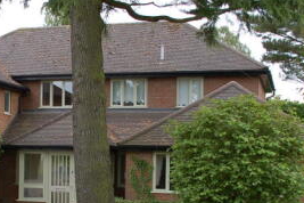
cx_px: 51
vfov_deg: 16.8
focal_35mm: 81
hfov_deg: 24.6
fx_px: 684
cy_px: 145
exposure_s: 1/125
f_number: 5.6
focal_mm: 22
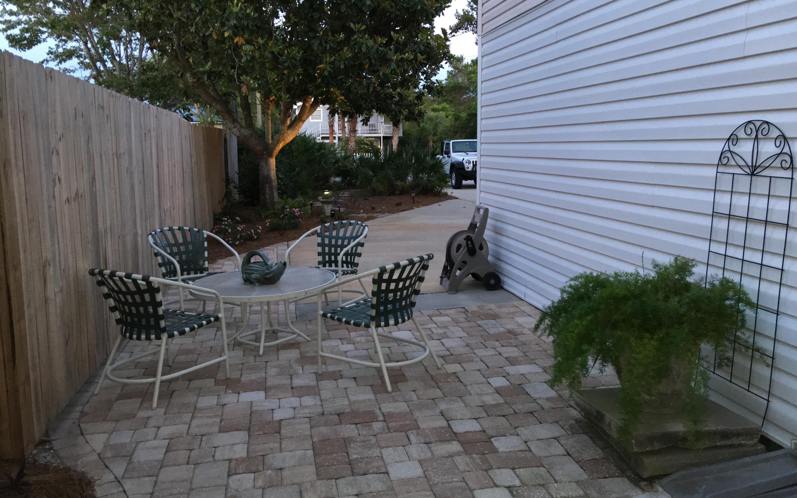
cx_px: 398
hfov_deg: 61.2
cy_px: 251
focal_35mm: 31
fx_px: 673
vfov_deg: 40.6
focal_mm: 4.15
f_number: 2.2
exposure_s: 1/20
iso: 125
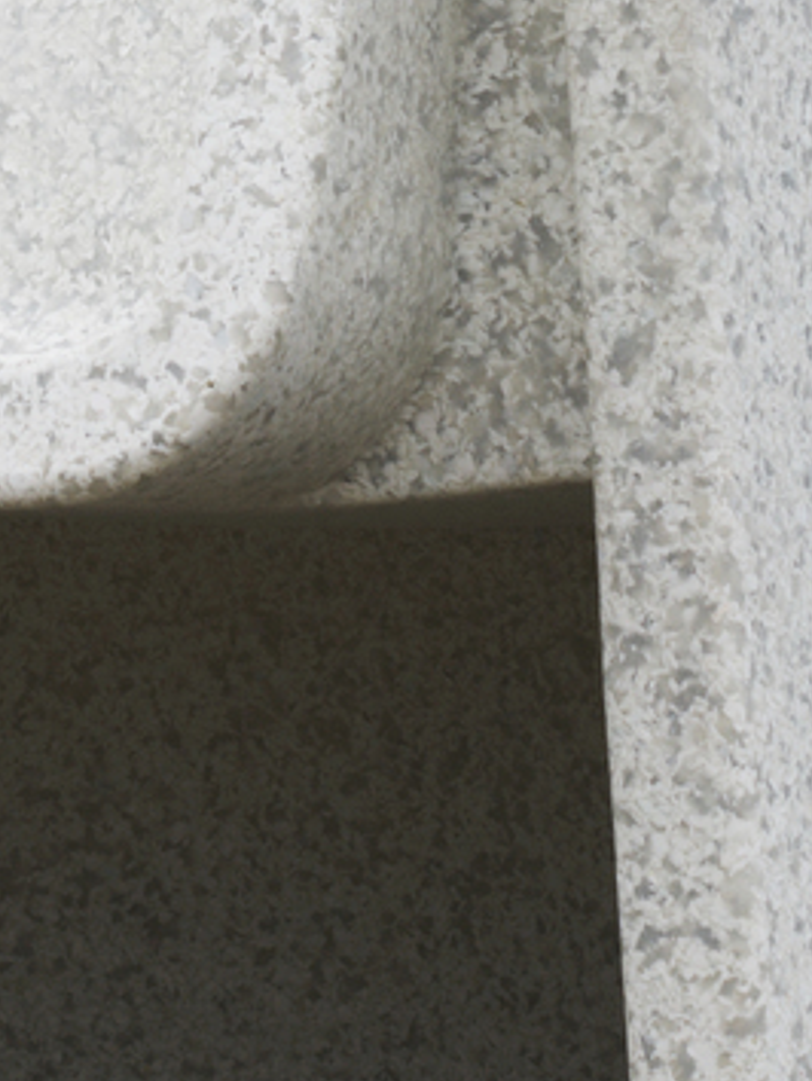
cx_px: -348
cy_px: -1067
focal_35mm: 403
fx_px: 12589
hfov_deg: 3.7
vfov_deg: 4.8
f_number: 16
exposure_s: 1/180
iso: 100
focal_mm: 65
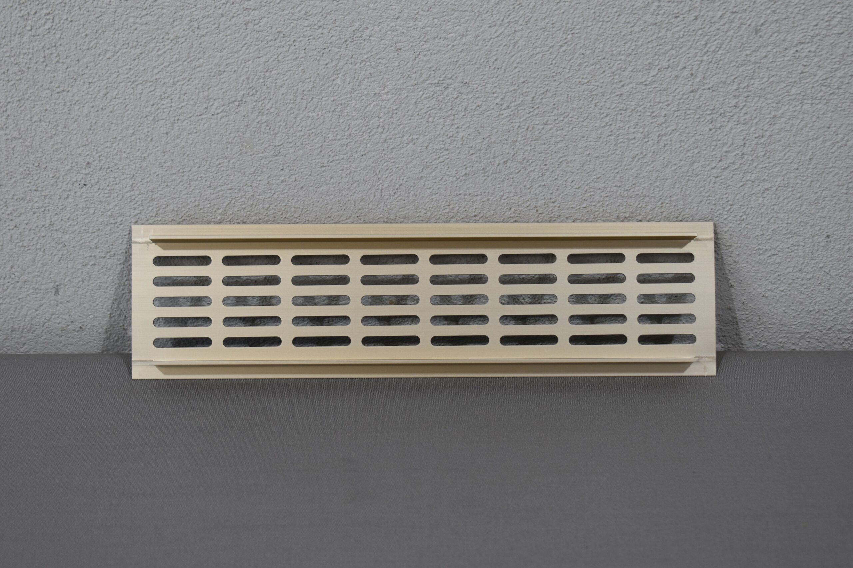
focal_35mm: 82
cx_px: 426
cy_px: 284
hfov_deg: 24.6
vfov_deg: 16.6
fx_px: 1955
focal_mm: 55
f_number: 5.6
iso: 280
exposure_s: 1/125
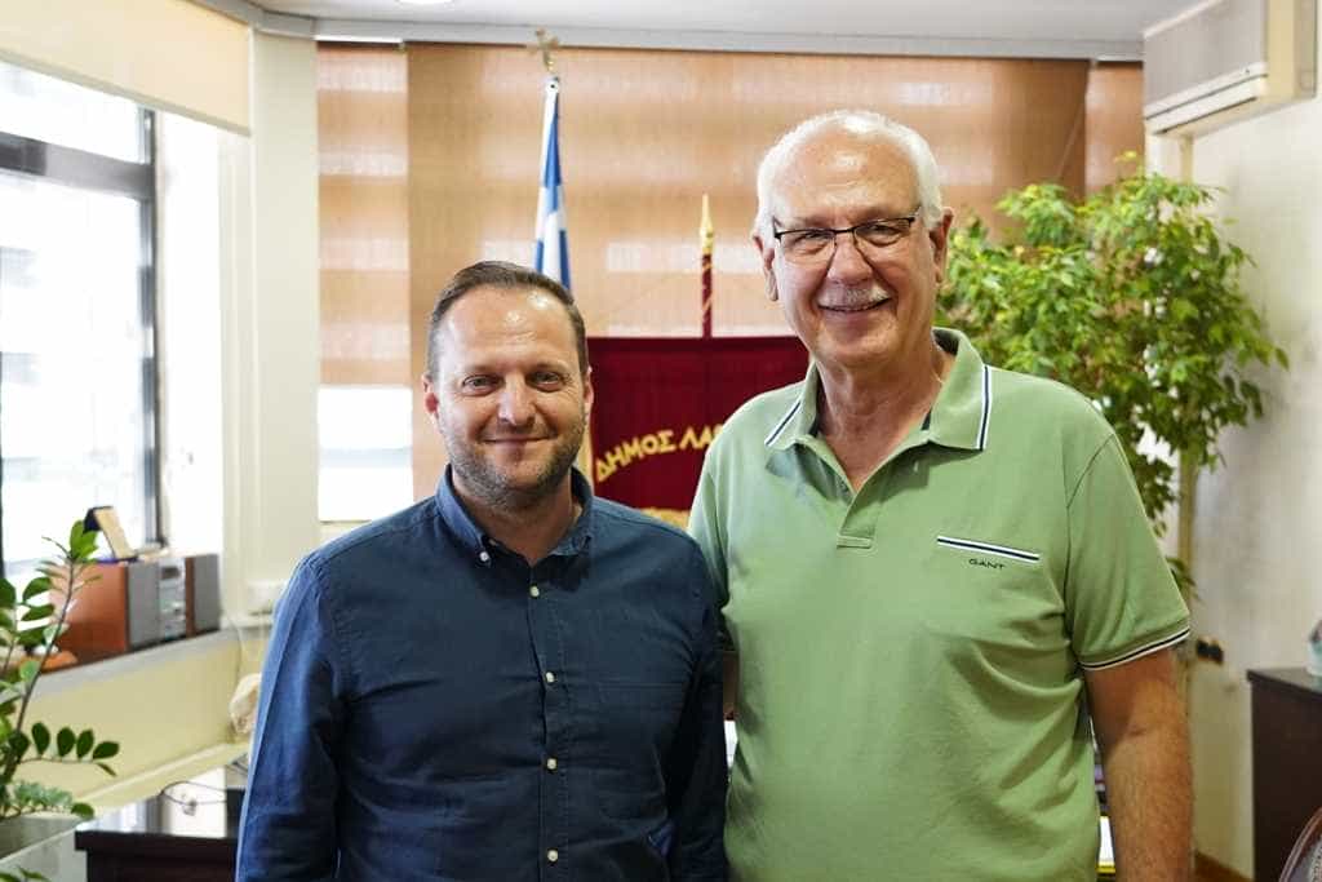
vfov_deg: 28.1
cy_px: 441
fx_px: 1763
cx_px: 661
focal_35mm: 48
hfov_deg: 41.1
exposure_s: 1/200
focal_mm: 32
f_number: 4
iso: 4000
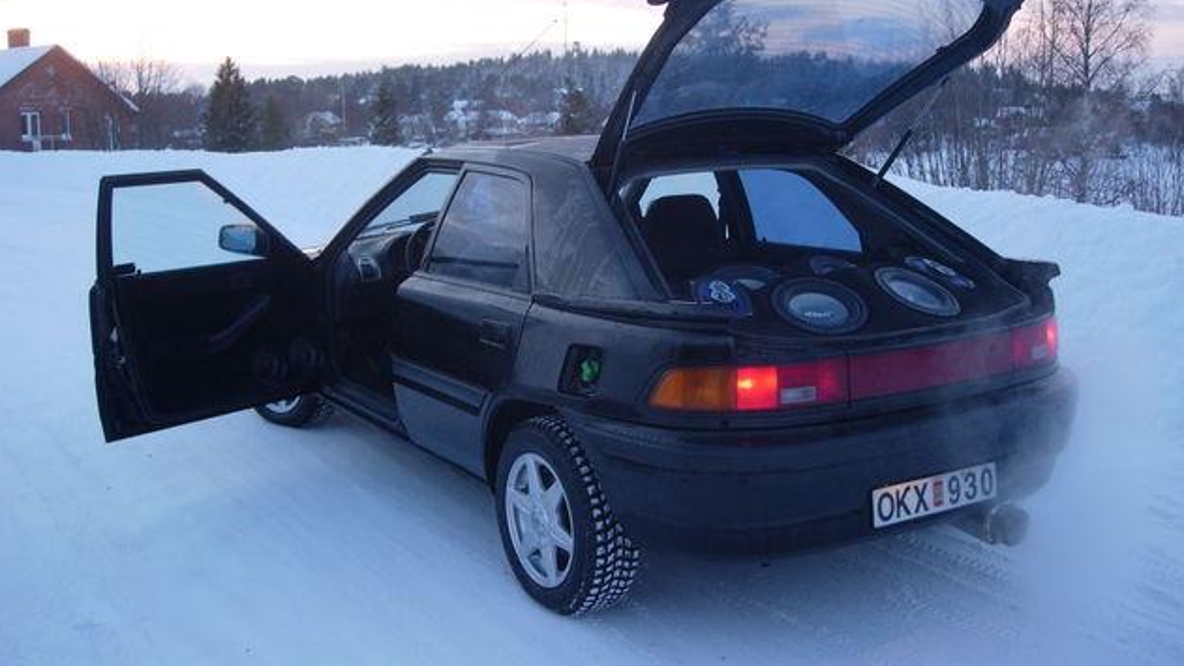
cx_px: 587
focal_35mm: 42
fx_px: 1319
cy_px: 296
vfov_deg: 28.3
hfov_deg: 48.4
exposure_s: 1/82.9
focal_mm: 7.8
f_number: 2.8
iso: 79
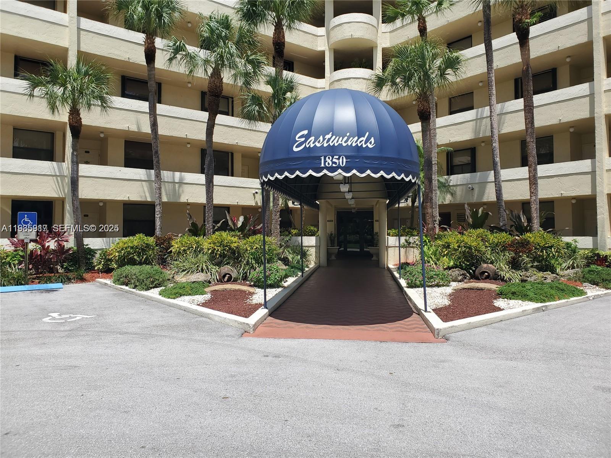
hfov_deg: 67.3
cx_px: 306
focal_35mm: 26
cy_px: 229
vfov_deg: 53.1
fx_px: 459
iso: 50
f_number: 2.4
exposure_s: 1/1262
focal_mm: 4.3
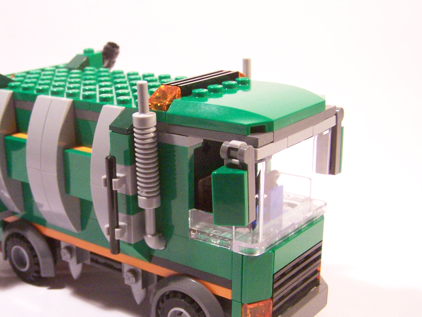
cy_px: 187
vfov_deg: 27.5
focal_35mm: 53
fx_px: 646
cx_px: 138
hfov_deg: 35.8
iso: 400
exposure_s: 1/45
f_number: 3.2
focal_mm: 6.3
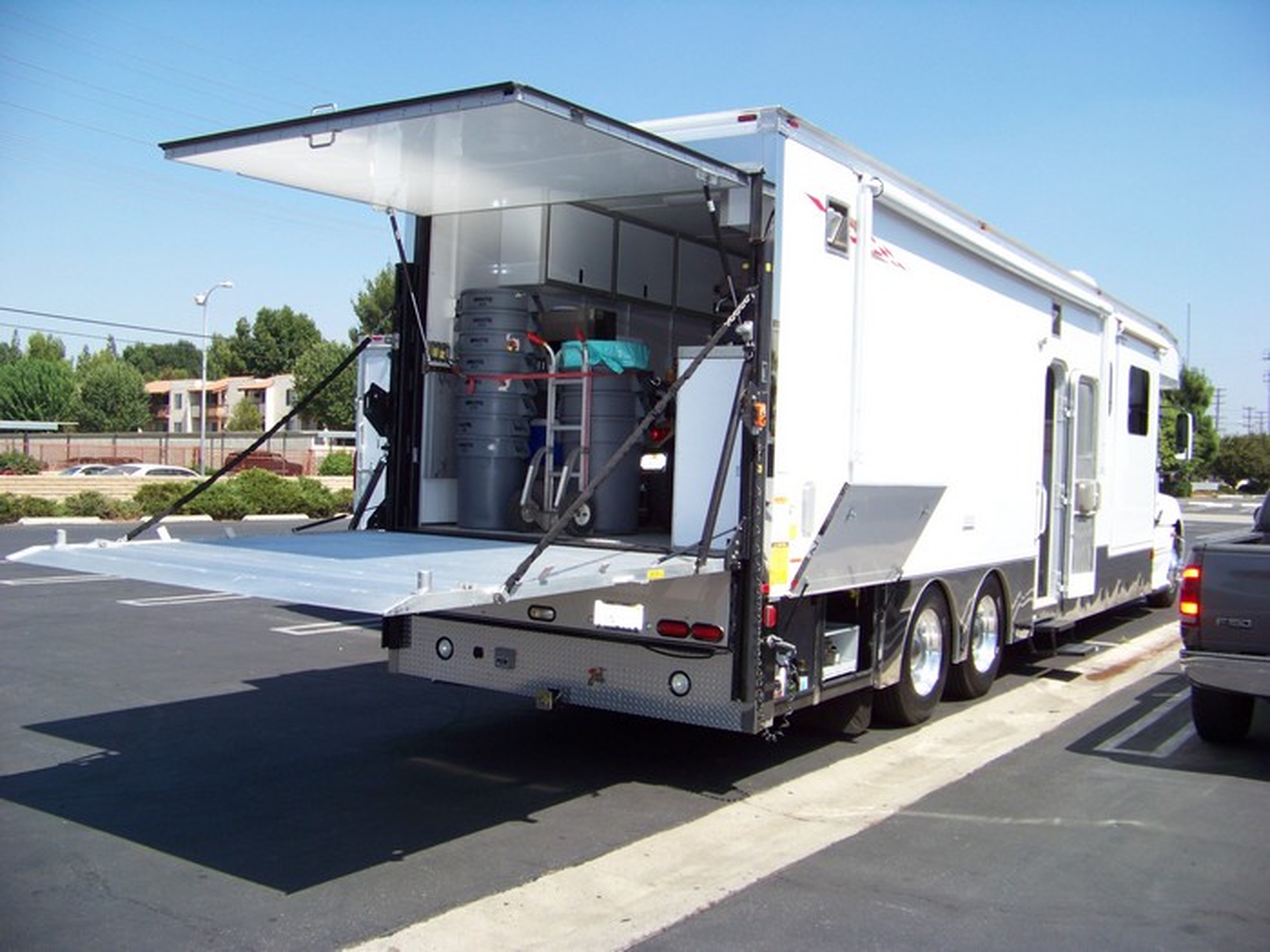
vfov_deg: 39.7
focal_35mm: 36
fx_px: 1321
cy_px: 476
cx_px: 635
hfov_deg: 51.4
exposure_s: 1/800
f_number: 2.8
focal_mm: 5.85
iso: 72
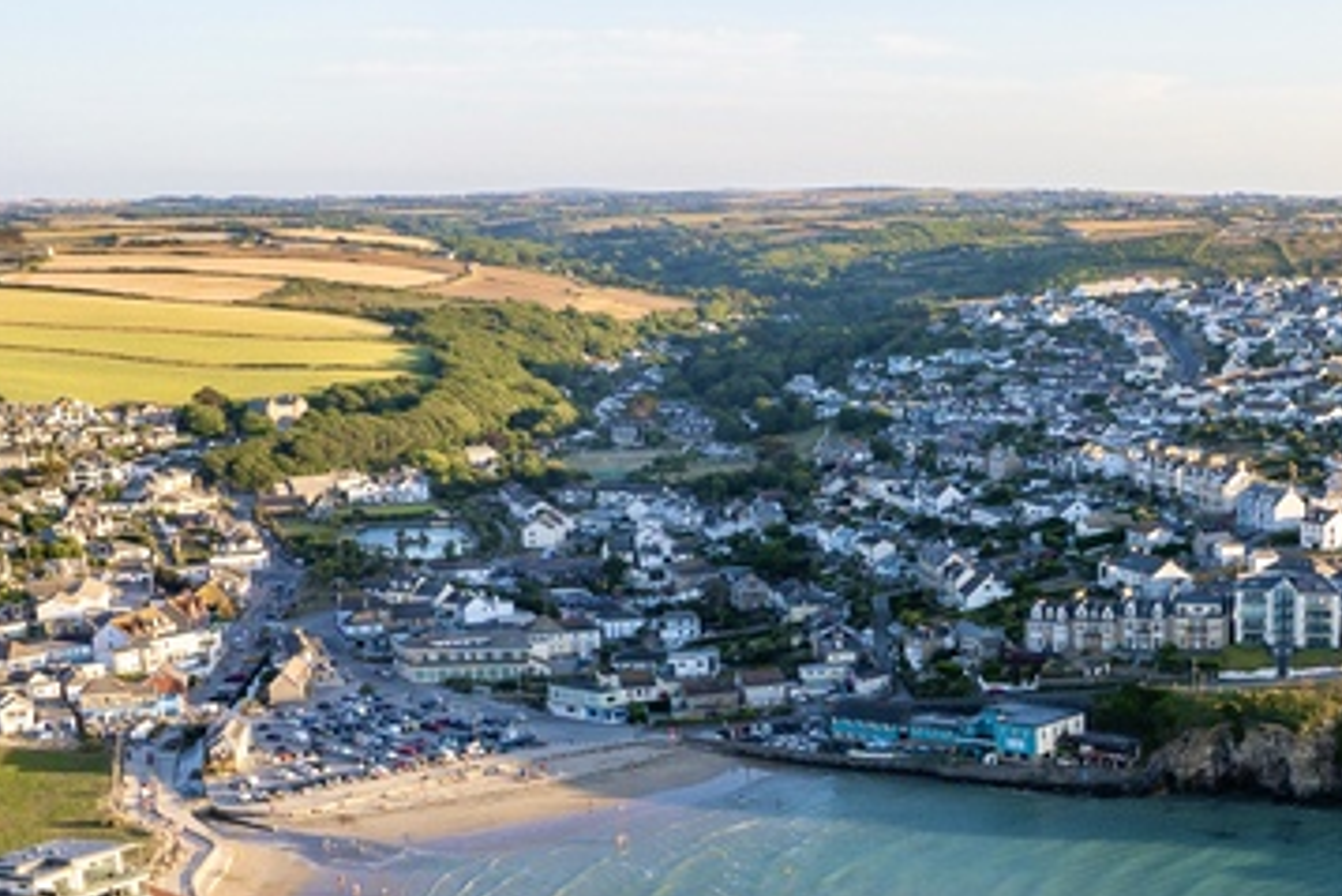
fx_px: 2200
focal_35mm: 59
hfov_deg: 32.8
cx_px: 1102
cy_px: 851
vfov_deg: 22.3
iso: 100
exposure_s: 1/500
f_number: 2.8
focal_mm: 8.38
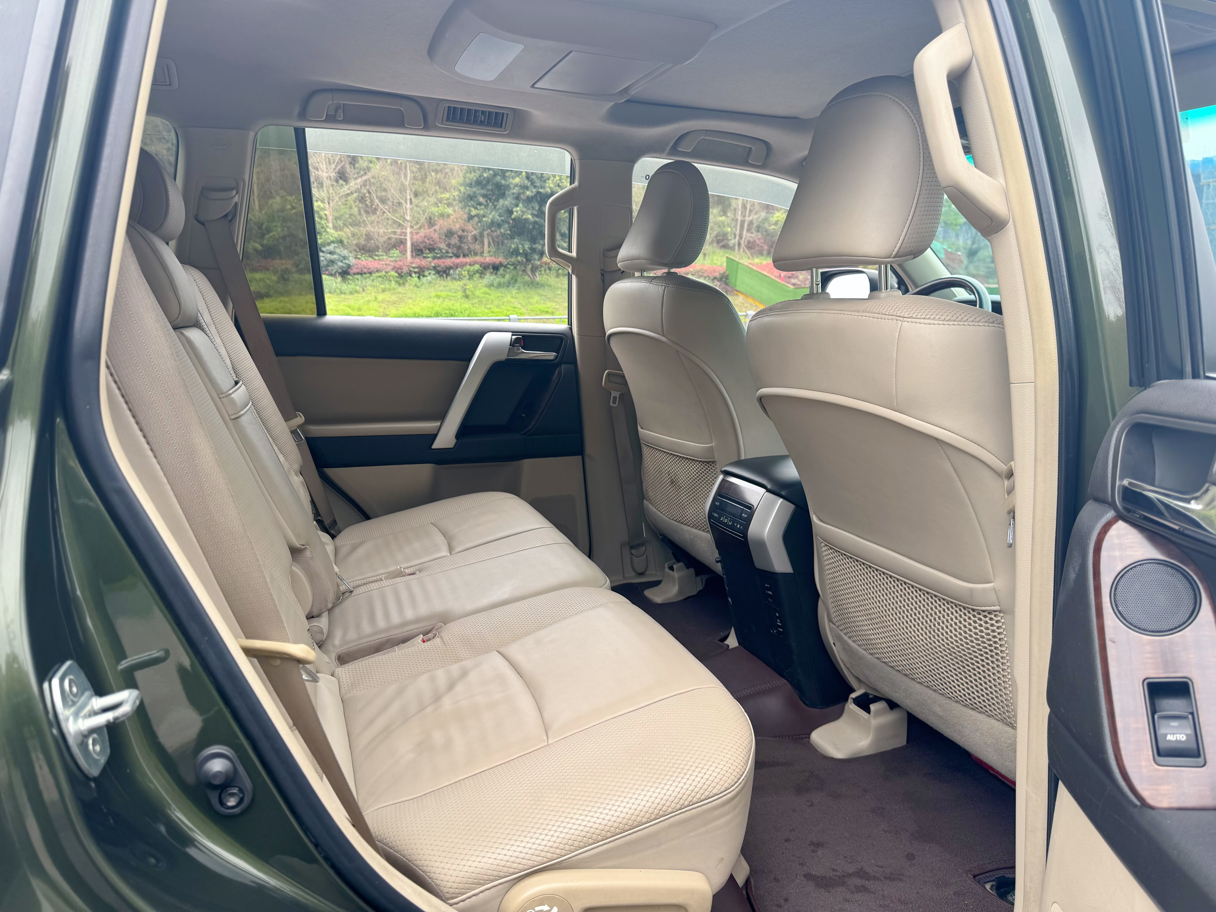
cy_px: 456
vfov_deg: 56.8
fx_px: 843
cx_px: 608
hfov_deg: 71.6
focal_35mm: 24
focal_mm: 6.86
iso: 80
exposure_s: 1/549
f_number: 1.78
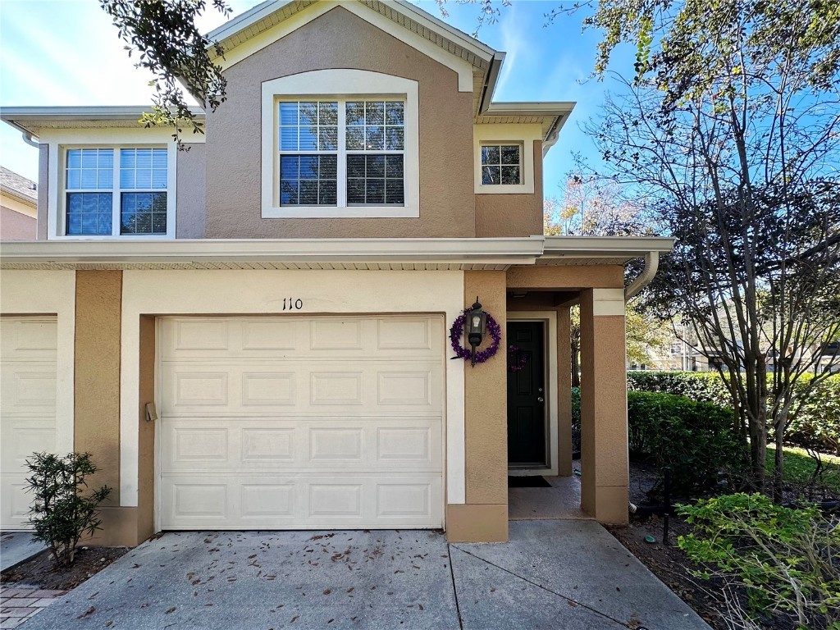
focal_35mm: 14
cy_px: 315
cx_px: 420
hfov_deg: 102.1
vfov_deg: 85.7
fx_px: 340
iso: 40
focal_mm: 2.22
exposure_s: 1/186
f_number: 2.2
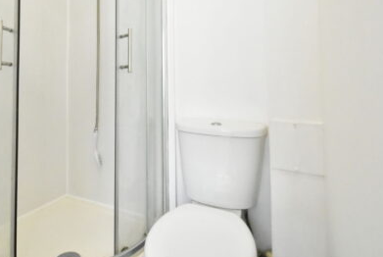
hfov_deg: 73.5
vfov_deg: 53.6
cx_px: 124
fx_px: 245
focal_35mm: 23
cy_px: 76
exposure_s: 1/2000
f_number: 3.5
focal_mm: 10
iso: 16000
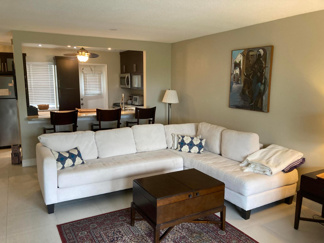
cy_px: 122
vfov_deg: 49.7
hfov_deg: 63.4
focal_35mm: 28
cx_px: 162
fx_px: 262
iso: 160
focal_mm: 3.99
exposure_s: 1/60
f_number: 1.8
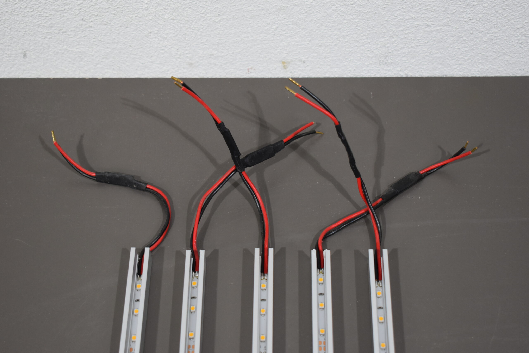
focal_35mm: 63
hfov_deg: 31.9
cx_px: 264
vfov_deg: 21.6
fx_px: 926
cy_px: 176
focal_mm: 42
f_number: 5
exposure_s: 1/125
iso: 800
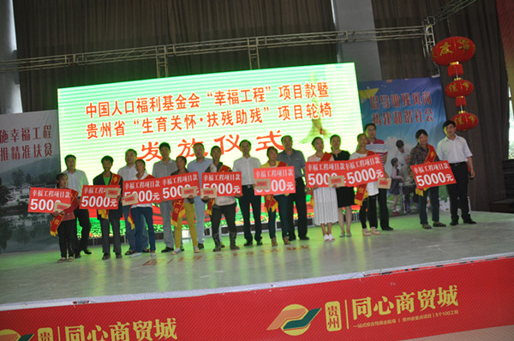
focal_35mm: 27
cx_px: 257
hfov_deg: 67.5
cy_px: 170
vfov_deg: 47.8
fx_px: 385
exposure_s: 1/200
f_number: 3.5
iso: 400
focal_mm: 18
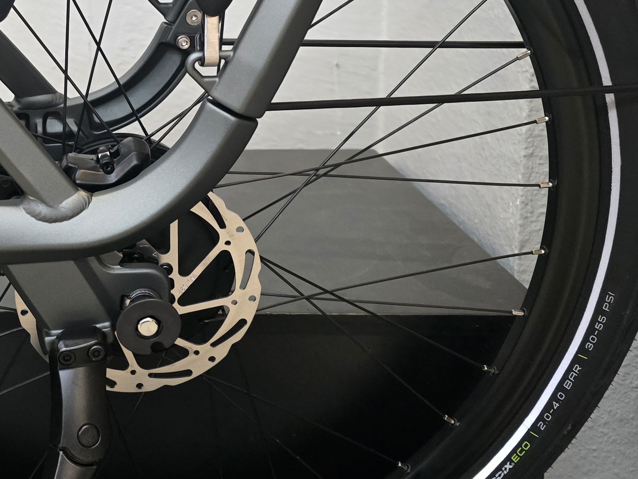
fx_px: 1051
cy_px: 105
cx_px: 47
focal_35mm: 57
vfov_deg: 25.3
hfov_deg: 31.9
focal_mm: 6.3
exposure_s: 1/100
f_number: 1.7
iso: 1600
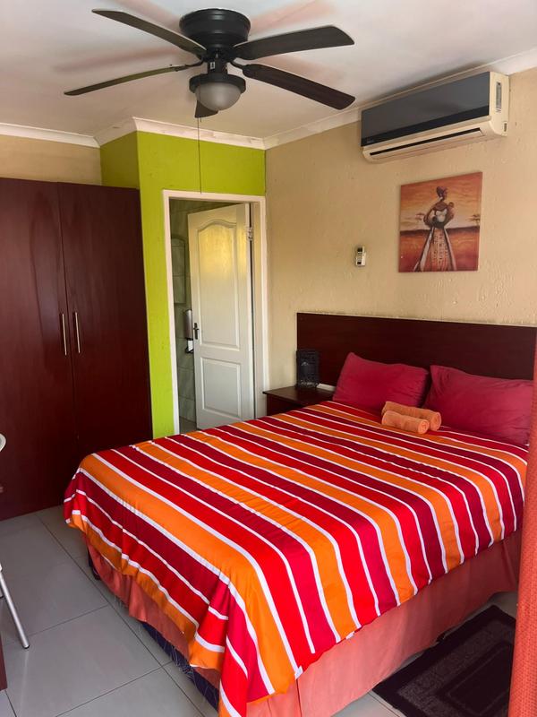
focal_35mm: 26
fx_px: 538
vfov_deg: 67.3
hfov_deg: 53.1
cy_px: 358
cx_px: 268
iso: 125
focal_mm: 5.1
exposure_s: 1/121
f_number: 1.6
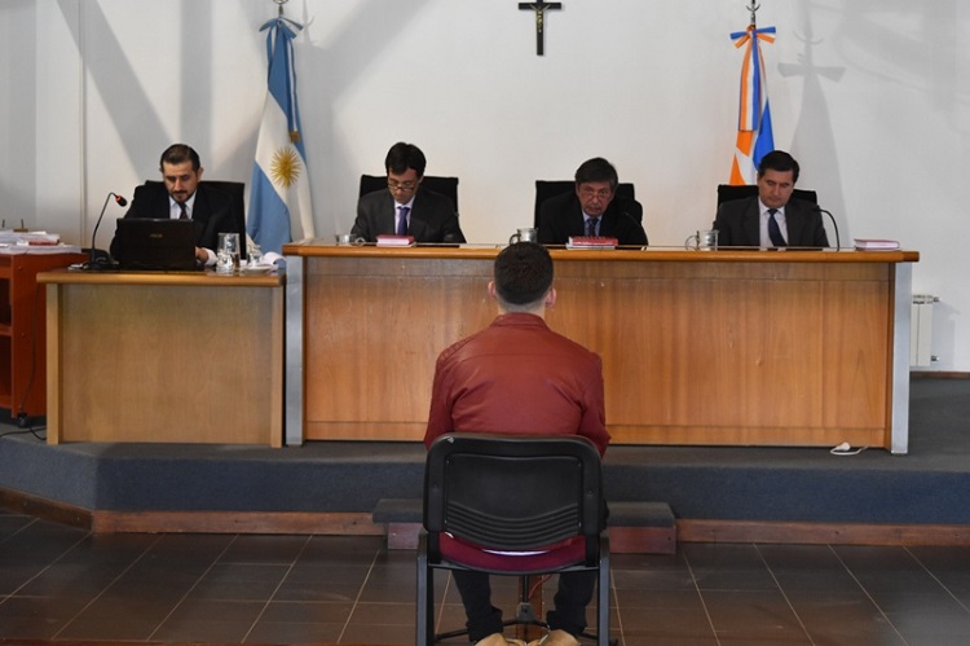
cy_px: 323
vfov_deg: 19.7
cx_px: 485
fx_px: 1858
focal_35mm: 69
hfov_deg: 29.3
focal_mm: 46
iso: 1600
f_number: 5
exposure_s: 1/60
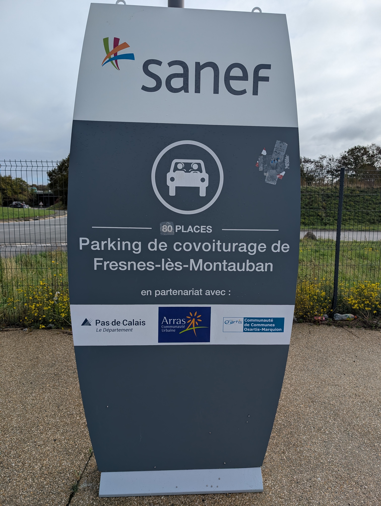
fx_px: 351
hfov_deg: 56.9
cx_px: 190
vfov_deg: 71.5
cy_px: 253
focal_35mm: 24
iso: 22
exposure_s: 1/1621
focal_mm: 6.9
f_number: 1.68
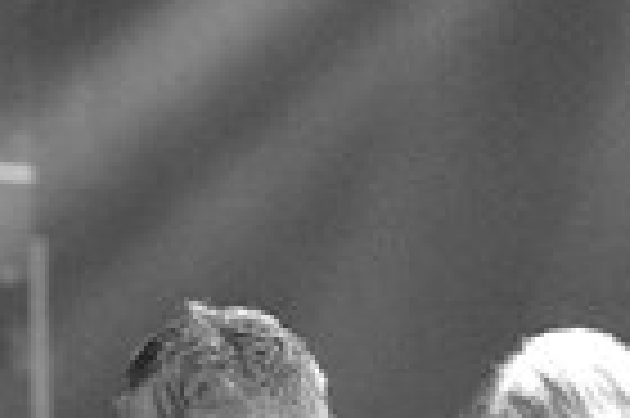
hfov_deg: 3.5
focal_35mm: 580
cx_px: -238
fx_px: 10138
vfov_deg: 2.4
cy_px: 742
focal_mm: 145
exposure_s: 1/800
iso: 6400
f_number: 2.8
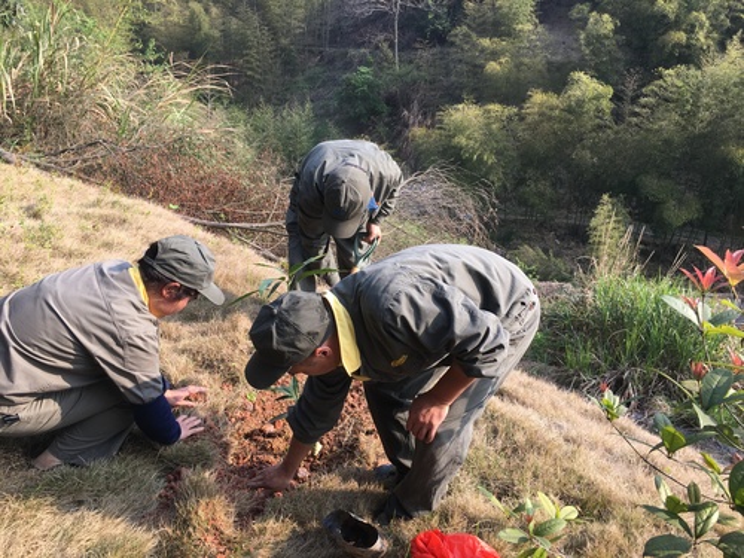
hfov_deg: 61.7
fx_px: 623
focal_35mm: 29
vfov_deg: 48.2
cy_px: 279
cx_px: 372
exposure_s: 1/418
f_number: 2.2
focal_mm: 4.15
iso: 25
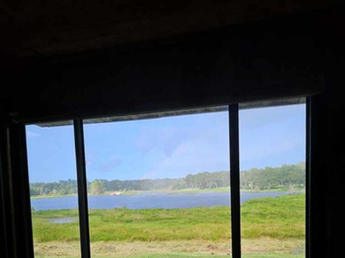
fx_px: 219
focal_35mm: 22
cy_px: 197
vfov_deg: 57.6
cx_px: 186
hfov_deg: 76.3
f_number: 2.2
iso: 32
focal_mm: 1.74
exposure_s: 1/556
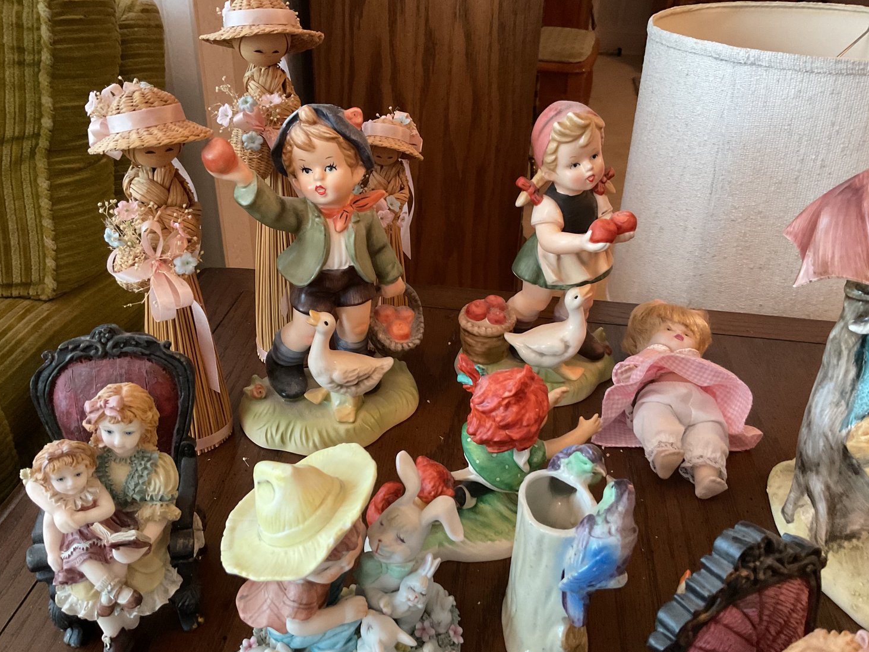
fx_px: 753
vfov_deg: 46.8
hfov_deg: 60.0
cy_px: 337
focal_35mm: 30
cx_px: 435
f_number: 1.8
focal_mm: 3
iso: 250
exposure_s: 1/40
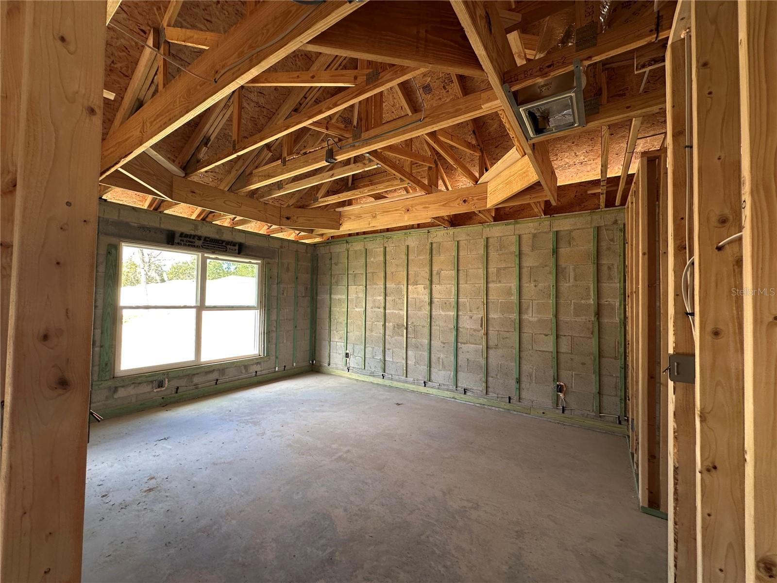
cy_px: 292
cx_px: 388
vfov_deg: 85.7
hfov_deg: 102.1
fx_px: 314
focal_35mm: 14
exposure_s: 1/99
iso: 80
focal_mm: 2.22
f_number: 2.2
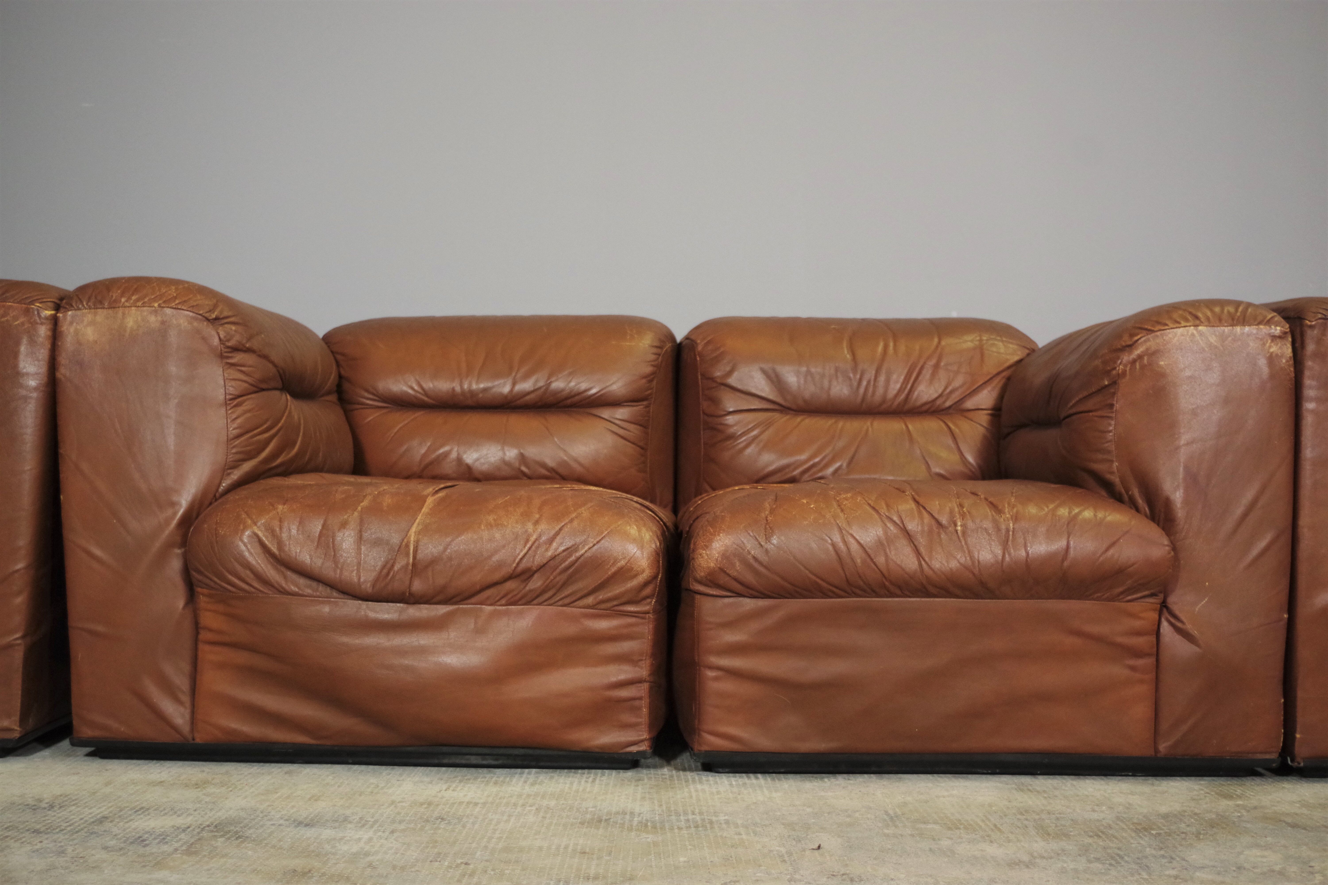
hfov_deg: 46.4
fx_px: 1549
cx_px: 664
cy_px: 442
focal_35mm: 42
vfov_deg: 31.9
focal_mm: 28.13
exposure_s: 1/60
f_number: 4
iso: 1600
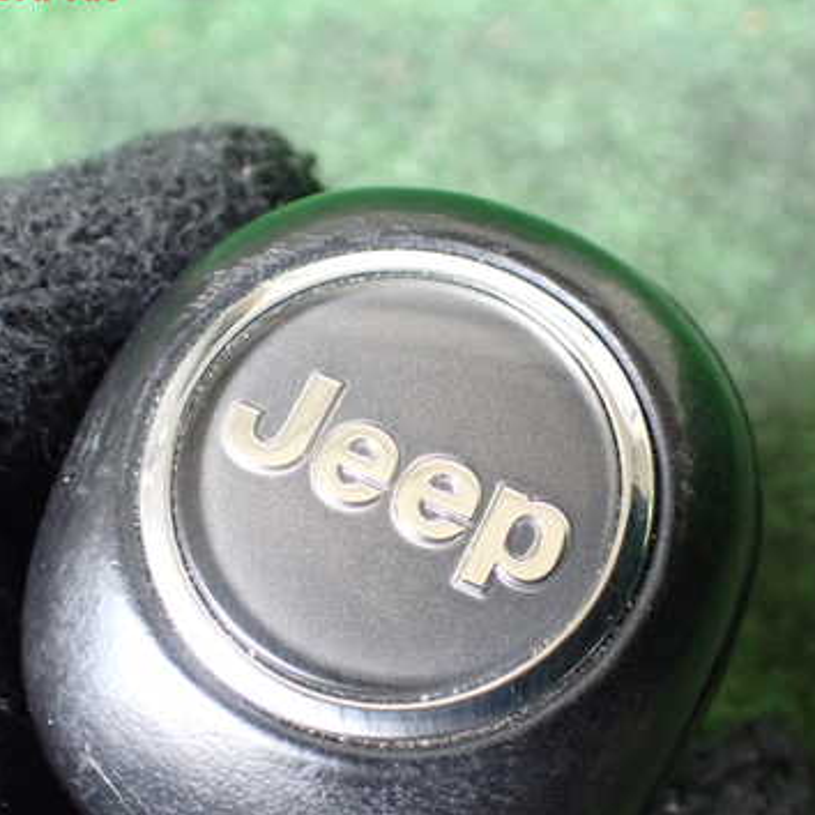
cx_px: 389
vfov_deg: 37.5
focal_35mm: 45
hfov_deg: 37.5
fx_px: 1199
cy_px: 474
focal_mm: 5.4
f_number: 2.3
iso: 800
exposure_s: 1/100
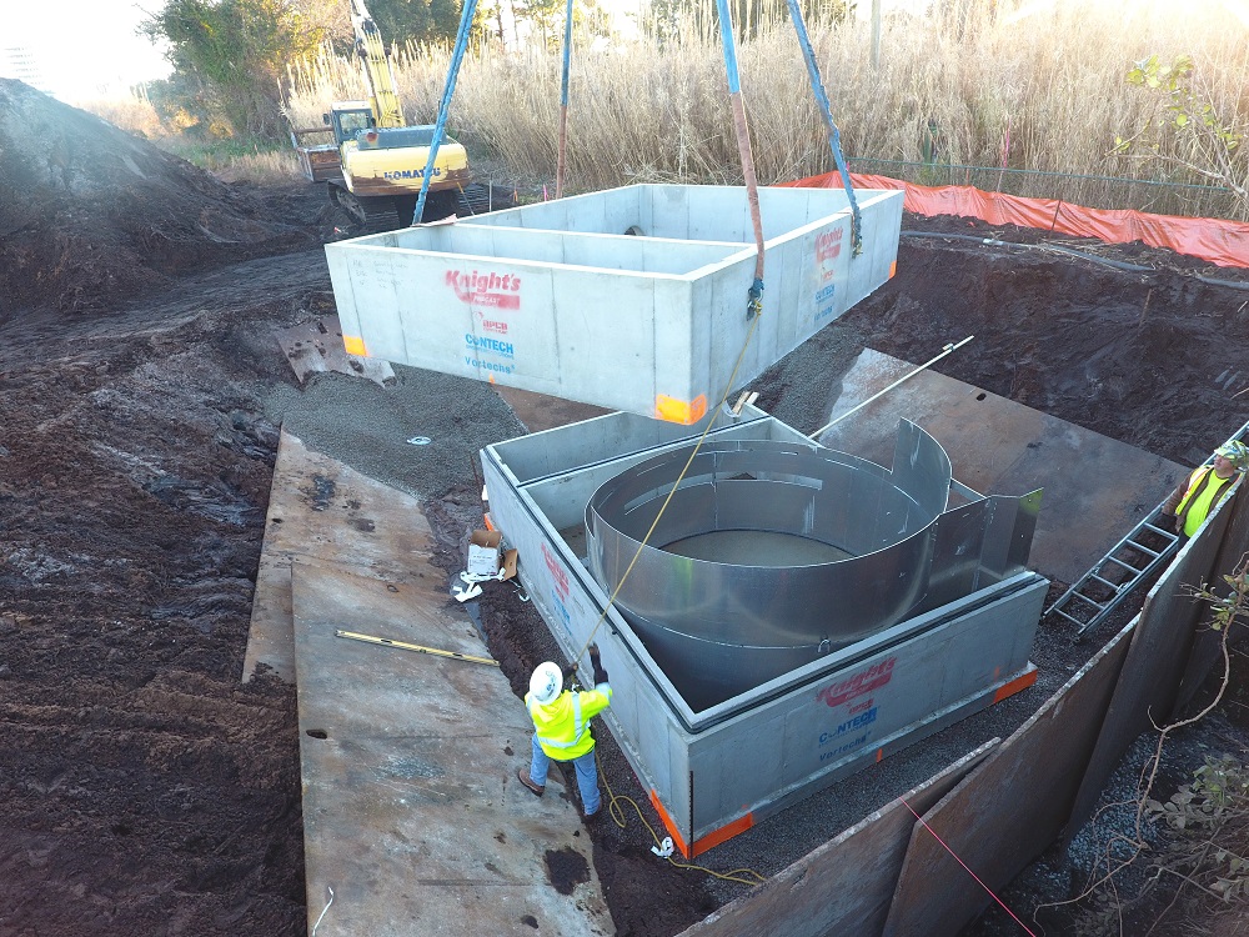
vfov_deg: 66.0
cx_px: 624
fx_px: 722
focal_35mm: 20
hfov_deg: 81.7
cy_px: 468
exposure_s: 1/25
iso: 121
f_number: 2.8
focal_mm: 3.61
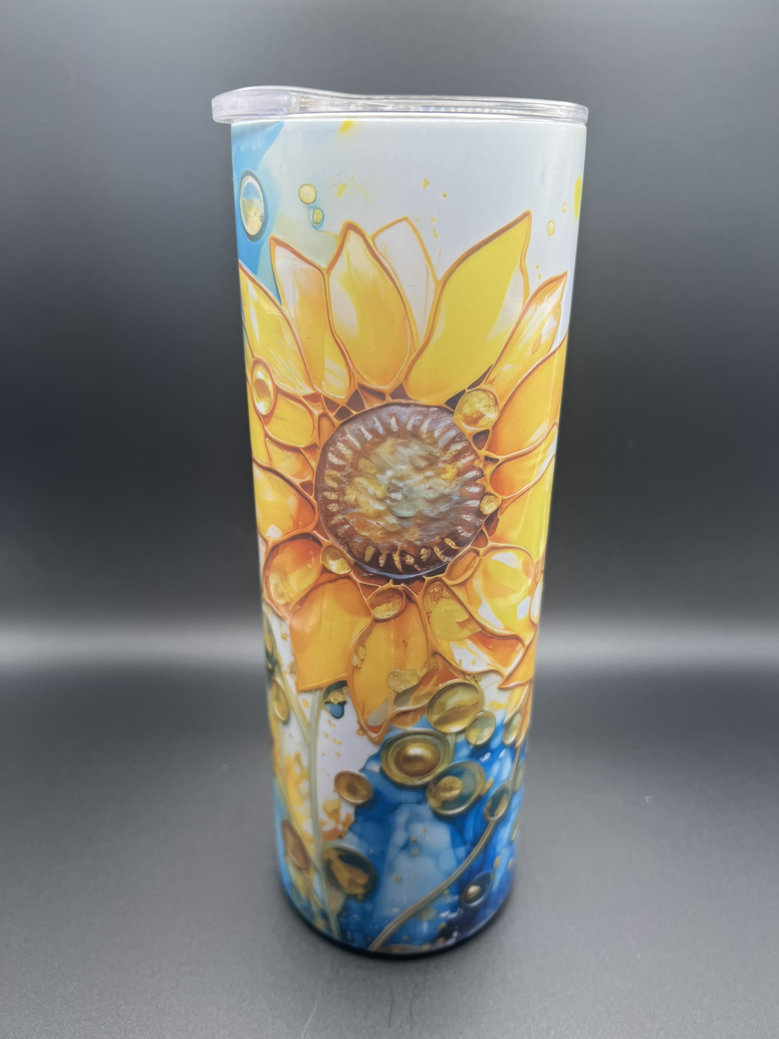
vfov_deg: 67.3
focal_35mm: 26
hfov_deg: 53.1
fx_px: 780
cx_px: 390
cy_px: 520
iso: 50
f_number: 1.5
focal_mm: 5.7
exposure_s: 1/121
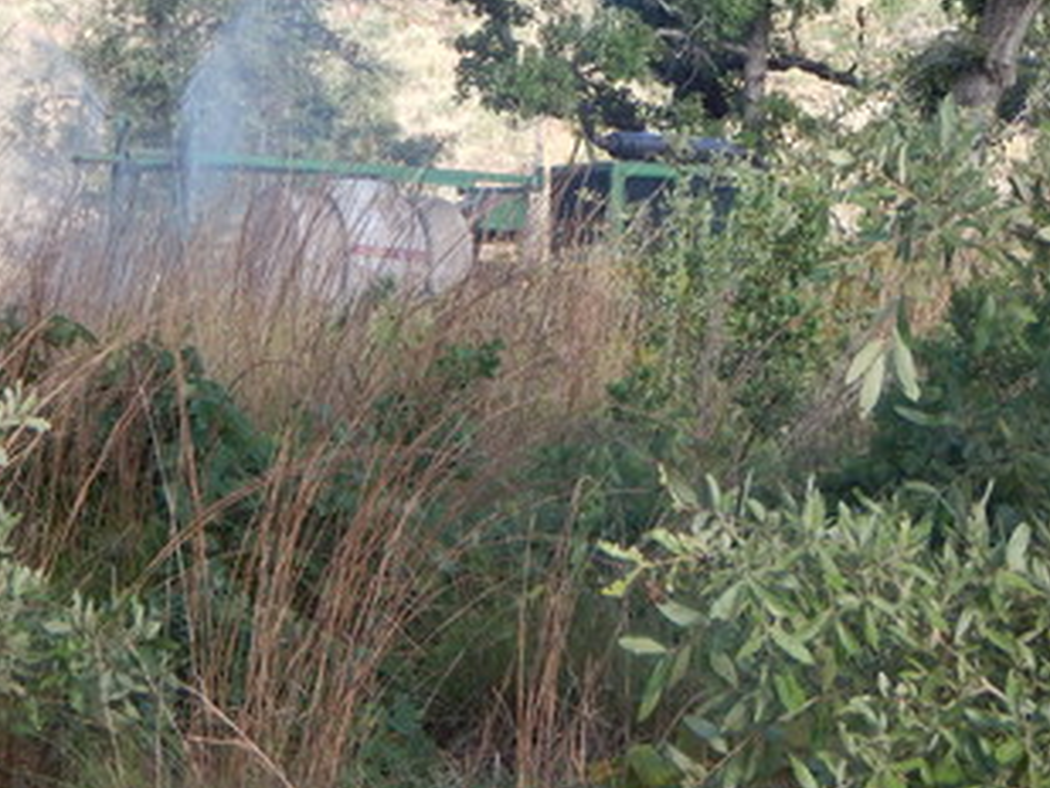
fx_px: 7161
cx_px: 647
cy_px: 217
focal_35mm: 236
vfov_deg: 6.3
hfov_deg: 8.4
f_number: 4.8
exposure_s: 1/160
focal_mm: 23.4
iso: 125
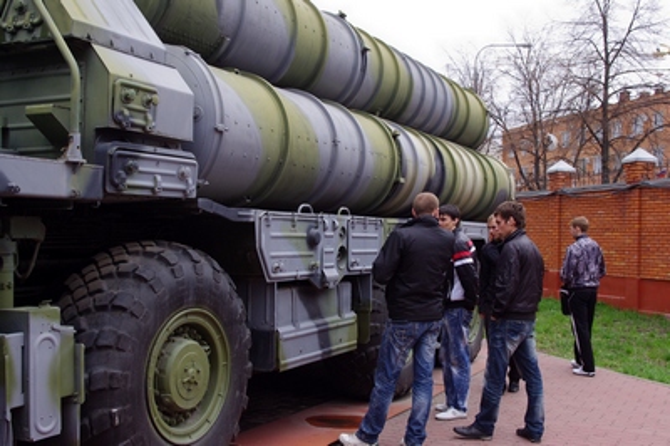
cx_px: 335
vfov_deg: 31.8
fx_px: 781
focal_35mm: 42
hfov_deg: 46.4
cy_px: 223
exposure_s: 1/100
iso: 400
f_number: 11
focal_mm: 28.13
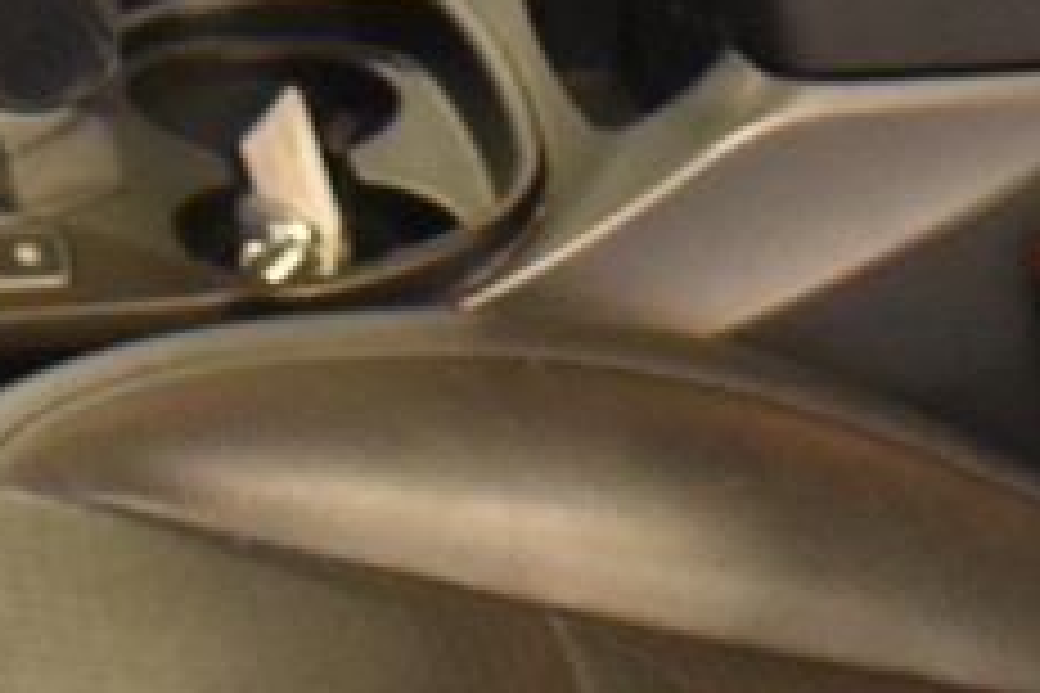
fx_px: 5460
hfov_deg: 10.8
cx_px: 1022
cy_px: -184
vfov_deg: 7.2
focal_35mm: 189
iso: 2800
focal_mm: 18
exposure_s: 1/60
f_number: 3.5
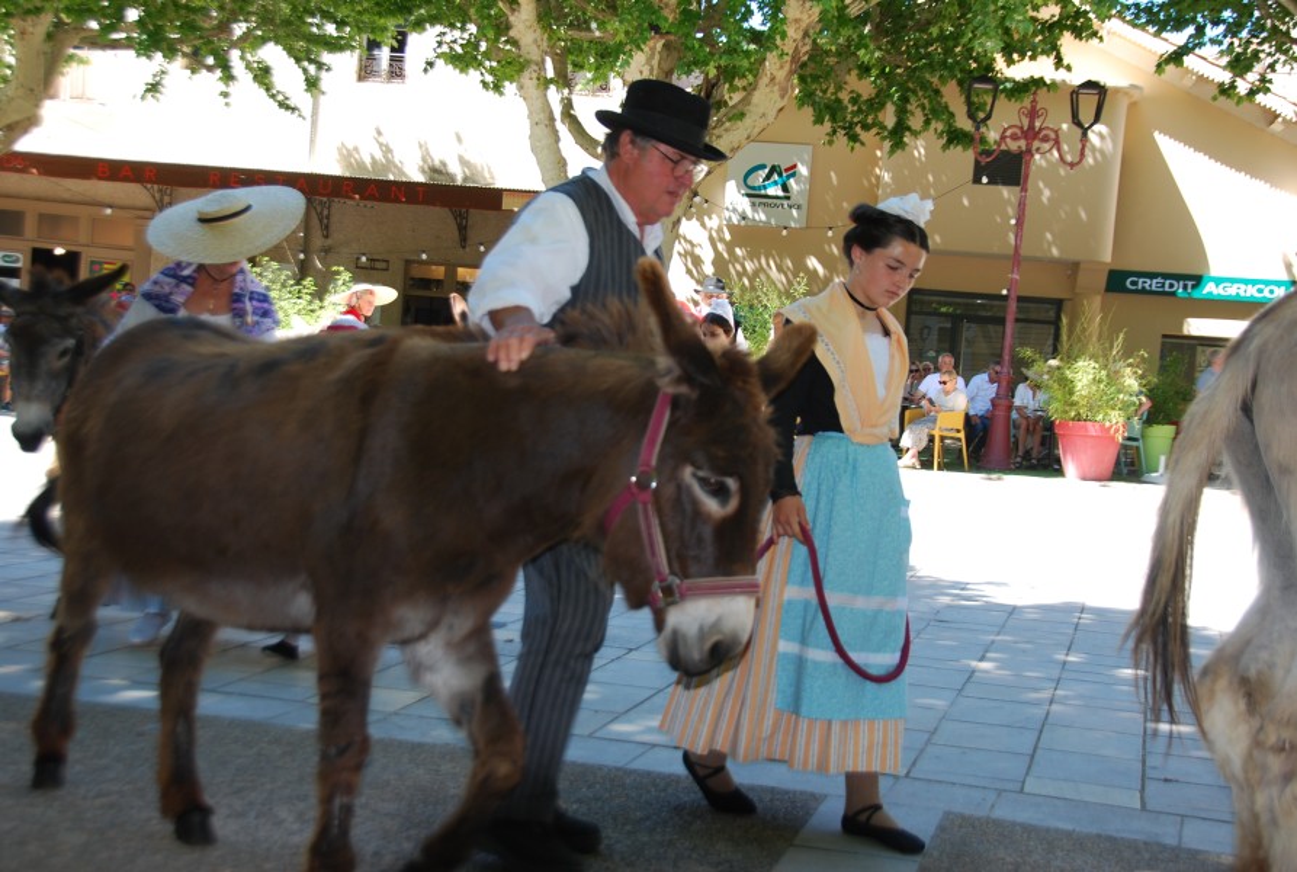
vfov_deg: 28.2
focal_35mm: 48
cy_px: 436
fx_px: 1733
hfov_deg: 41.0
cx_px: 648
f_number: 4.2
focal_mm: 32
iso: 140
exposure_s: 1/125
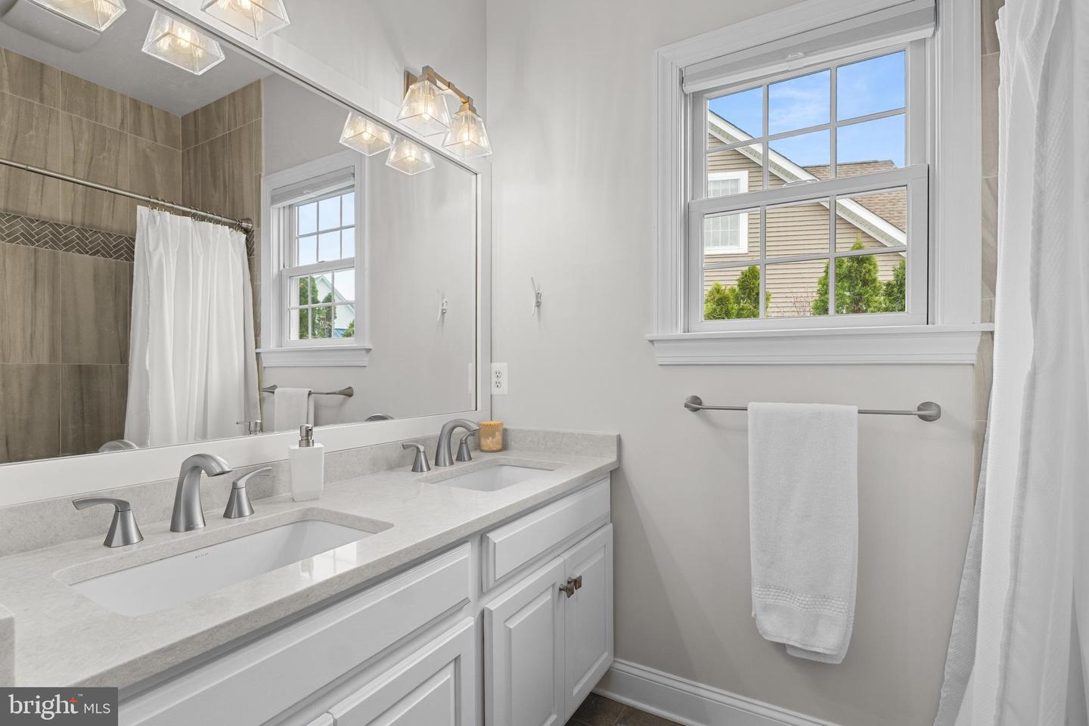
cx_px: 544
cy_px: 363
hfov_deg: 95.0
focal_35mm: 16
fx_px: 499
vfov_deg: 72.1
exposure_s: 1/5
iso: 200
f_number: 7.1
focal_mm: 11
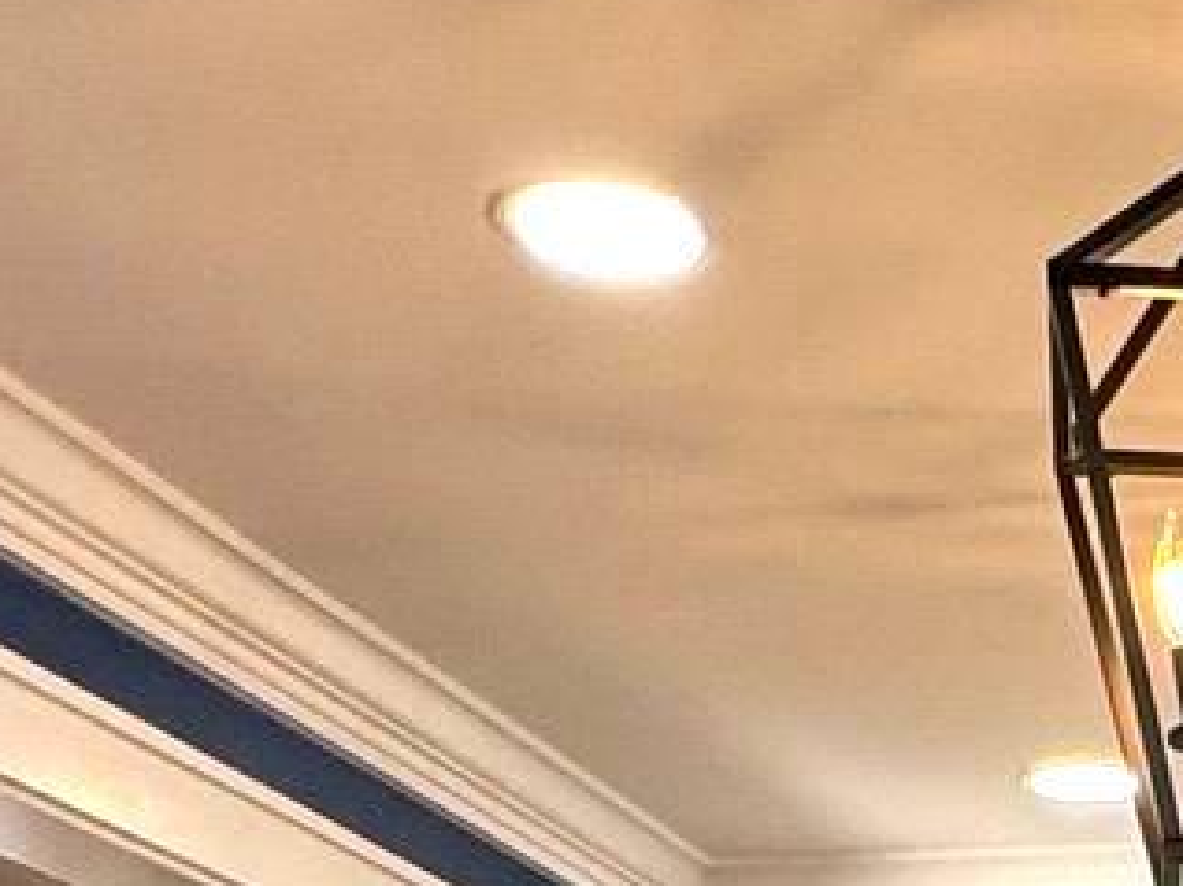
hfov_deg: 19.0
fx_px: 3075
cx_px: 1806
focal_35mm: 90
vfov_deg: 12.5
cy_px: 2198
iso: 80
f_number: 2.2
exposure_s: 1/99
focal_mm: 2.22
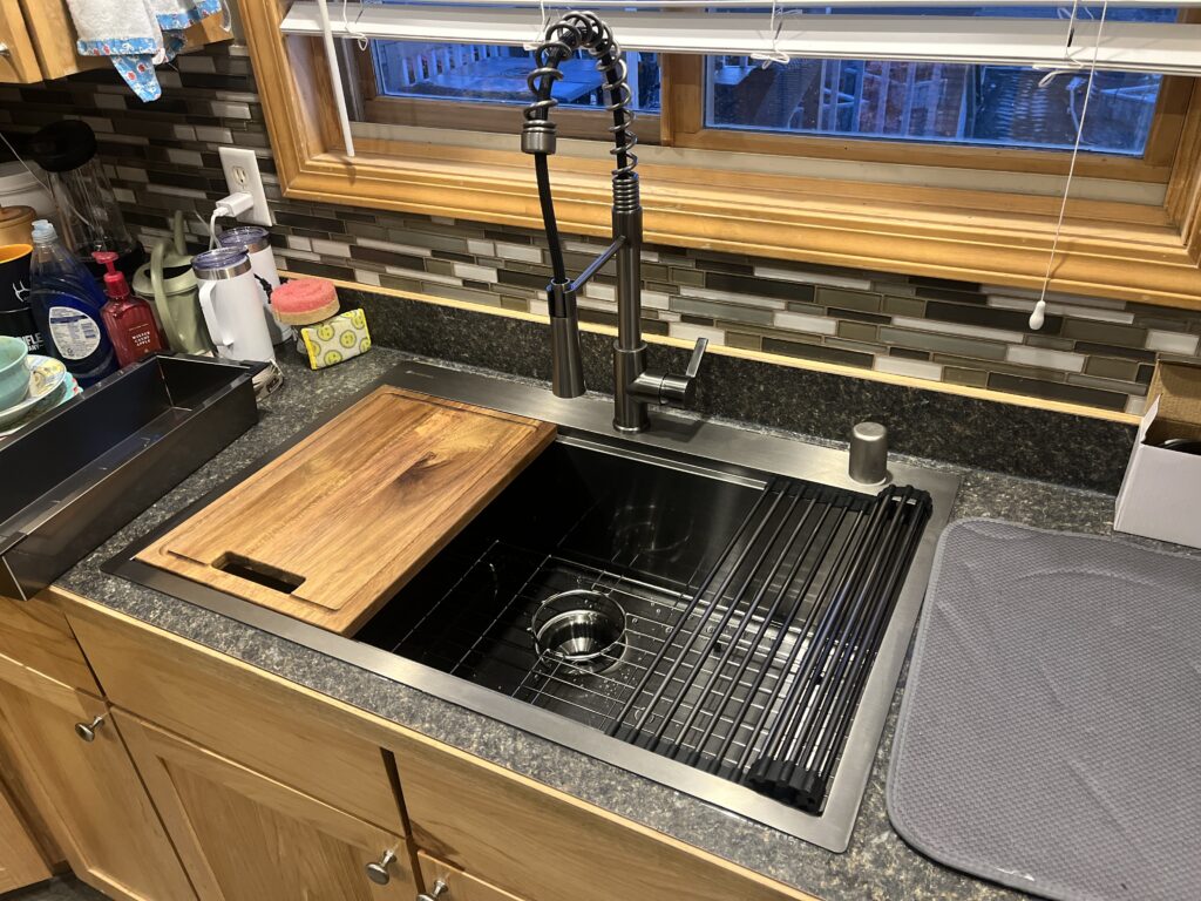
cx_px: 600
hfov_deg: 67.3
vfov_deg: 53.1
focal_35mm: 26
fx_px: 902
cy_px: 450
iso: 400
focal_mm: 5.1
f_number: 1.6
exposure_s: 1/60
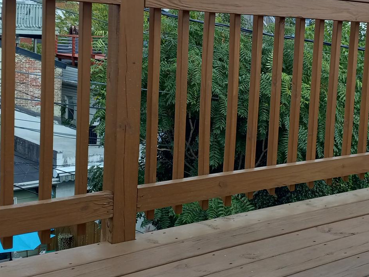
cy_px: 101
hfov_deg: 32.5
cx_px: 231
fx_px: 629
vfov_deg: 24.7
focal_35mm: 59
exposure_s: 1/552
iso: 40
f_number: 1.8
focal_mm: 3.94
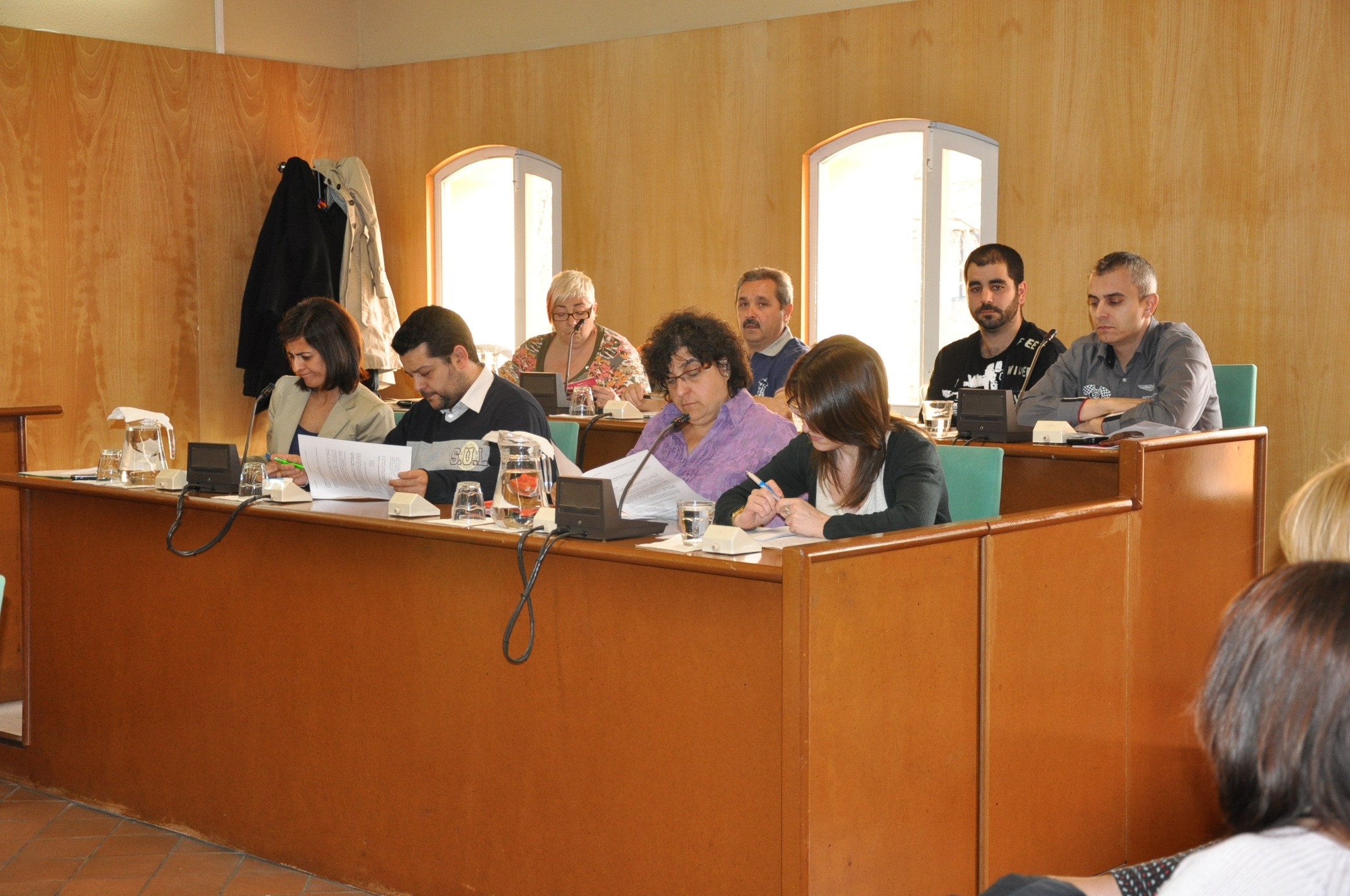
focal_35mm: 52
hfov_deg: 37.9
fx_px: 1966
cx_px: 675
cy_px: 448
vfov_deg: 25.7
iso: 800
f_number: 4.5
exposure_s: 1/80
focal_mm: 35
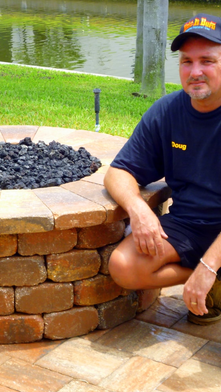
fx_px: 854
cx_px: 73
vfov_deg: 25.9
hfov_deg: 14.7
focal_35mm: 82
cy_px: 196
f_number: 4.4
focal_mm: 10
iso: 100
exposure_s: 1/200
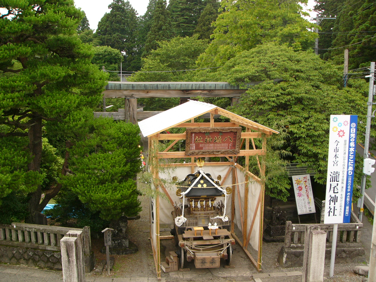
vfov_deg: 39.7
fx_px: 391
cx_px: 188
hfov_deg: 51.4
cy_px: 141
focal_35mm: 36
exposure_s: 1/100
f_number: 4
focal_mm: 6
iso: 50
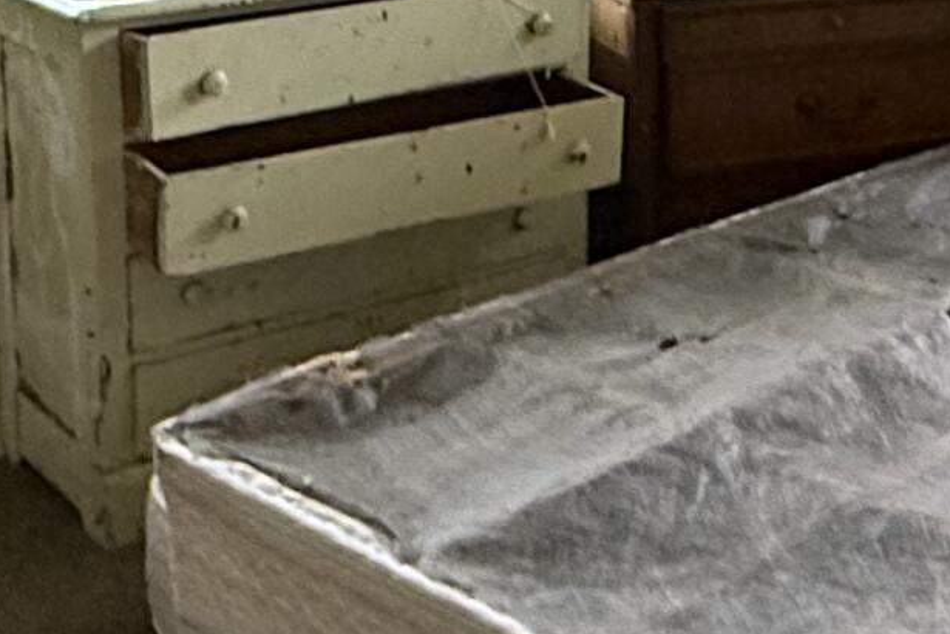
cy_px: -36
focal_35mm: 71
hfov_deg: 28.2
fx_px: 1873
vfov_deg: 18.6
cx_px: 678
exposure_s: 1/60
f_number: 2.2
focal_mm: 2.22
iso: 500
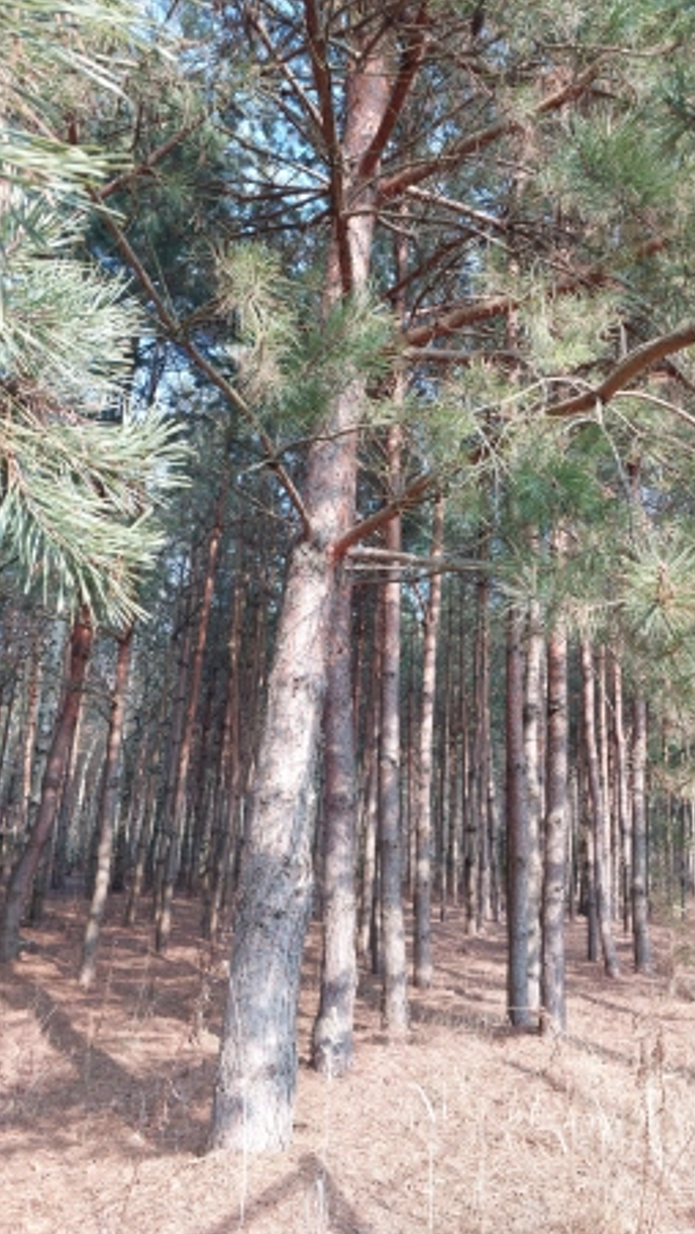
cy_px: 605
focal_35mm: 26
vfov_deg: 71.9
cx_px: 450
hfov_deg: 43.9
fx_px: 851
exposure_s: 1/120
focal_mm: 5.06
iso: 40
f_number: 1.8
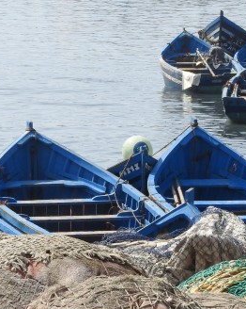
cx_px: 168
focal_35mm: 274
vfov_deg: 7.1
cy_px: 71
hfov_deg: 5.6
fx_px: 2496
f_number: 5
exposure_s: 1/640
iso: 100
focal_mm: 20.6
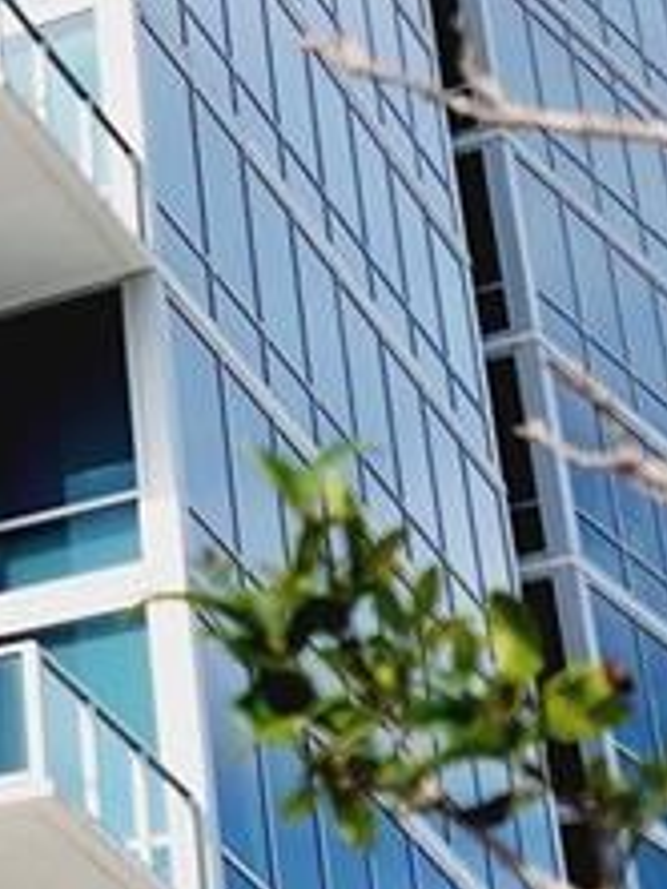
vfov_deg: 15.6
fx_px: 3208
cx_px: -703
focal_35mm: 125
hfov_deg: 10.8
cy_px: 88
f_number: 1.8
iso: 12
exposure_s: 1/1087
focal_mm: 6.4
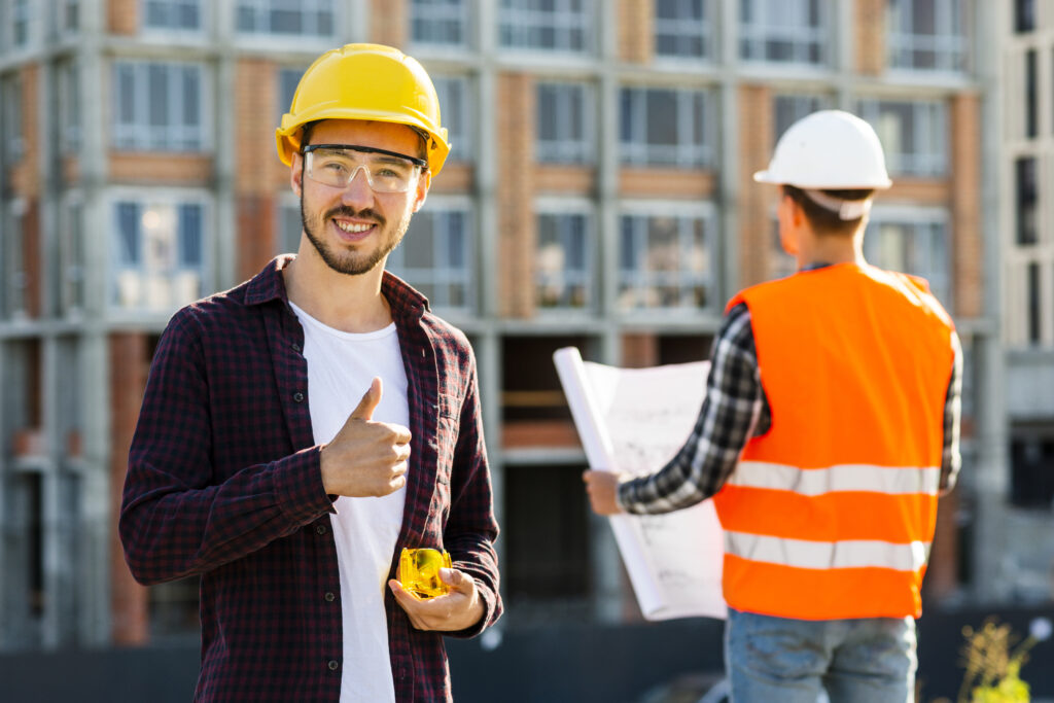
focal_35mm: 85
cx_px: 527
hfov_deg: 23.9
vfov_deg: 16.1
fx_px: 2489
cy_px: 352
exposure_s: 1/400
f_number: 4
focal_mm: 85
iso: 250
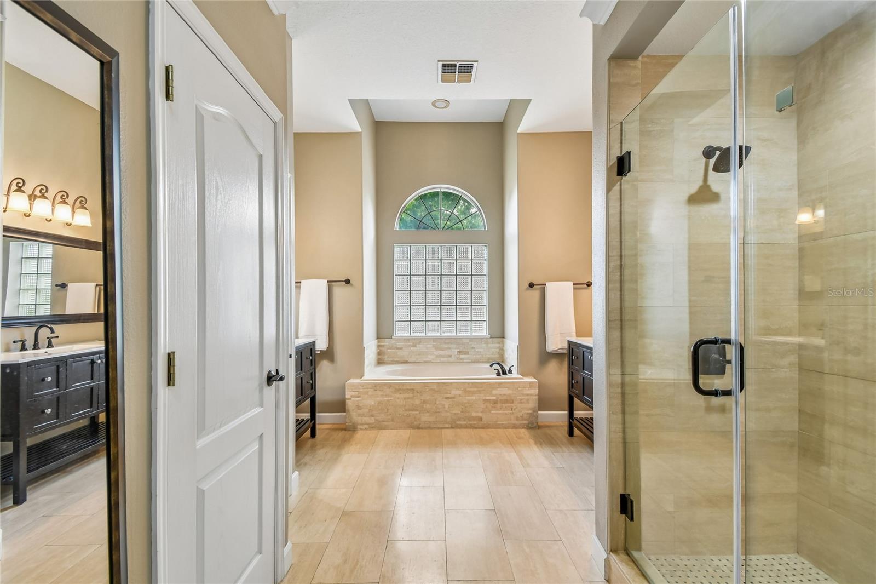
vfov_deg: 77.3
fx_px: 365
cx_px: 438
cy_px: 292
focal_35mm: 15
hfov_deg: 100.4
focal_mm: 10
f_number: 7.1
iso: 100
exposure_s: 1/20
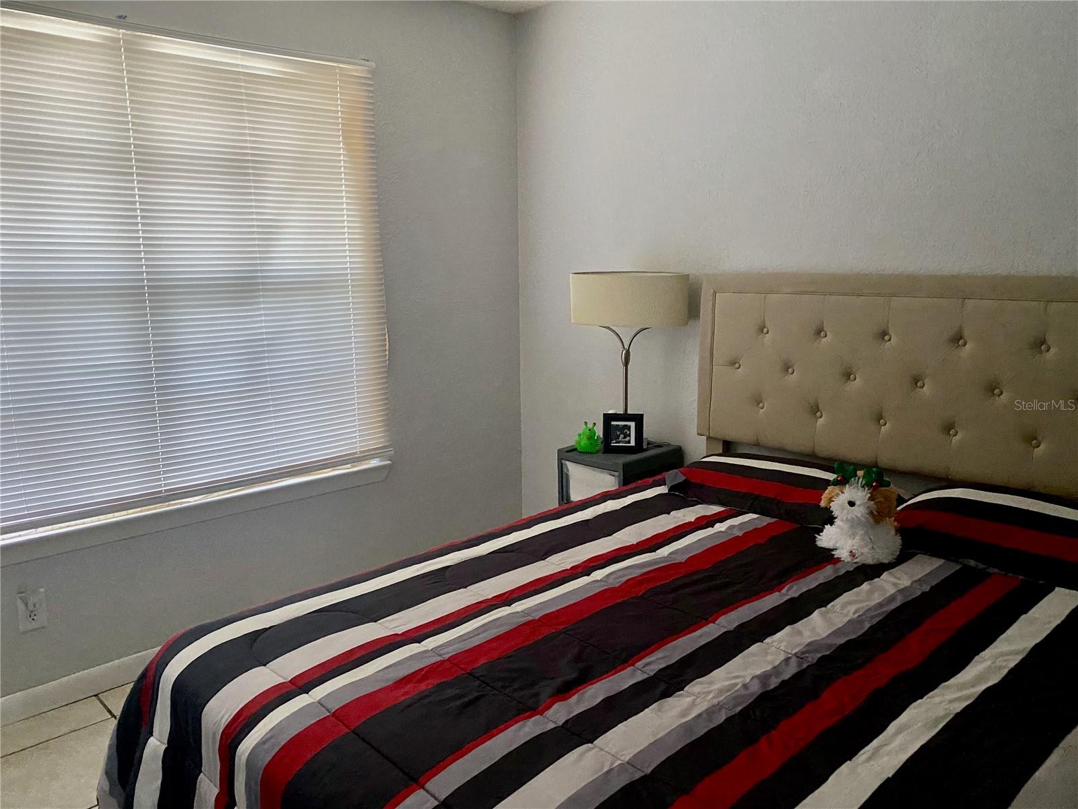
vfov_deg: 53.1
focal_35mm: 26
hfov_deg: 67.3
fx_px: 810
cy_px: 404
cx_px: 539
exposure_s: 1/59
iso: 500
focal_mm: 4.25
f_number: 1.8
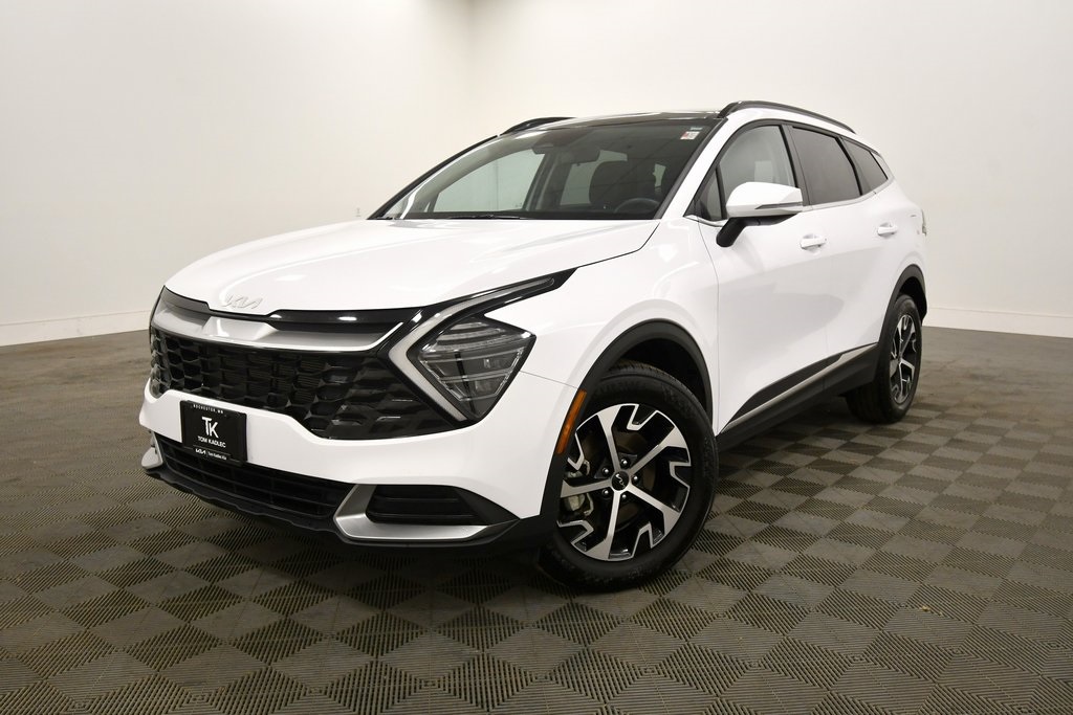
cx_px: 536
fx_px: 894
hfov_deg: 61.9
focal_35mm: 30
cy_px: 358
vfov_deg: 43.6
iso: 800
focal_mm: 20
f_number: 5.6
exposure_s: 1/200
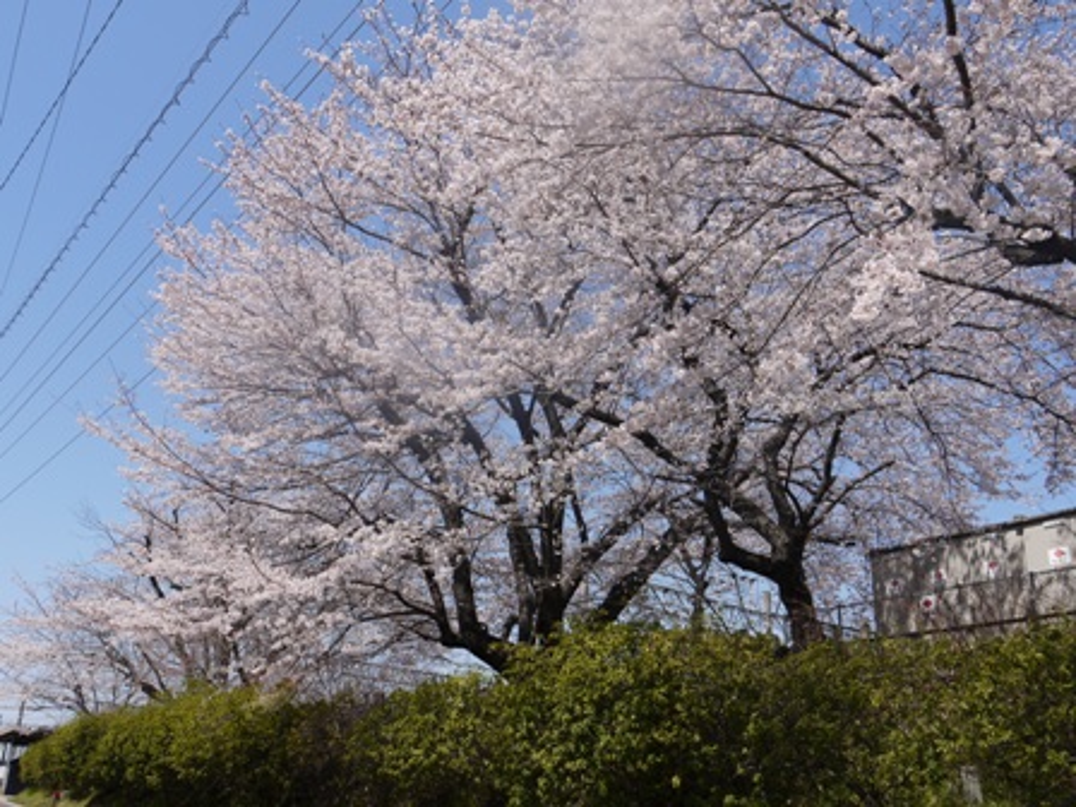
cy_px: 404
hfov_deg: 54.0
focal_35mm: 34
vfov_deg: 41.8
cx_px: 538
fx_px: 1057
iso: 100
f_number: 7.1
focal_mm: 17
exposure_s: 1/400
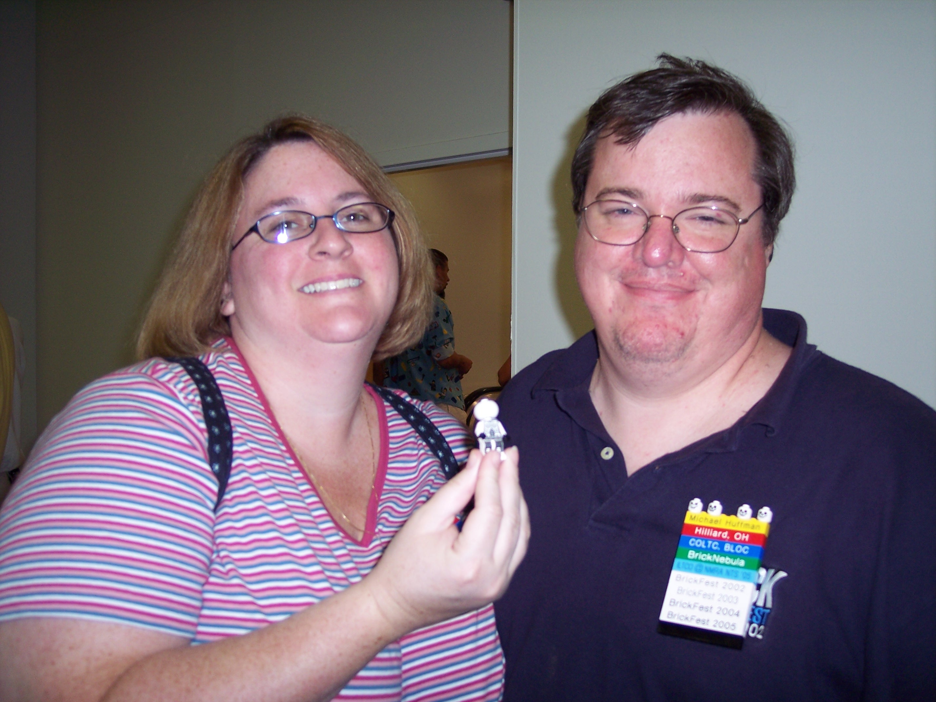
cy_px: 351
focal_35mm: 39
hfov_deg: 47.9
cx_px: 468
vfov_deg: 36.8
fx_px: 1055
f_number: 2.8
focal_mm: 8
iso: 100
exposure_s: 1/60
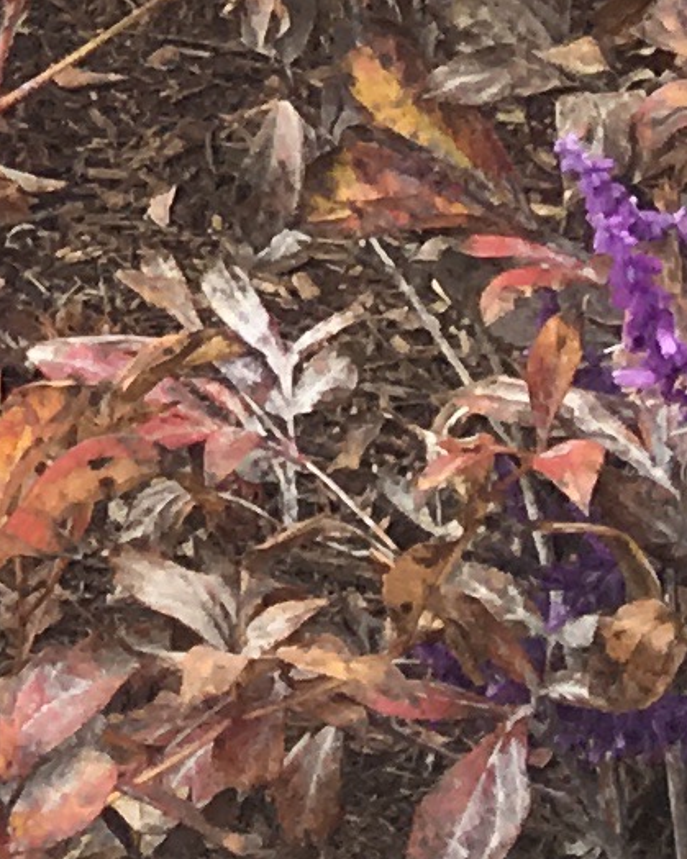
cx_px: -1395
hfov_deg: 6.5
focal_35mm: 218
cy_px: -1328
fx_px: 5542
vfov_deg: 8.1
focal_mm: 4.15
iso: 25
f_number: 2.2
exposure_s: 1/384
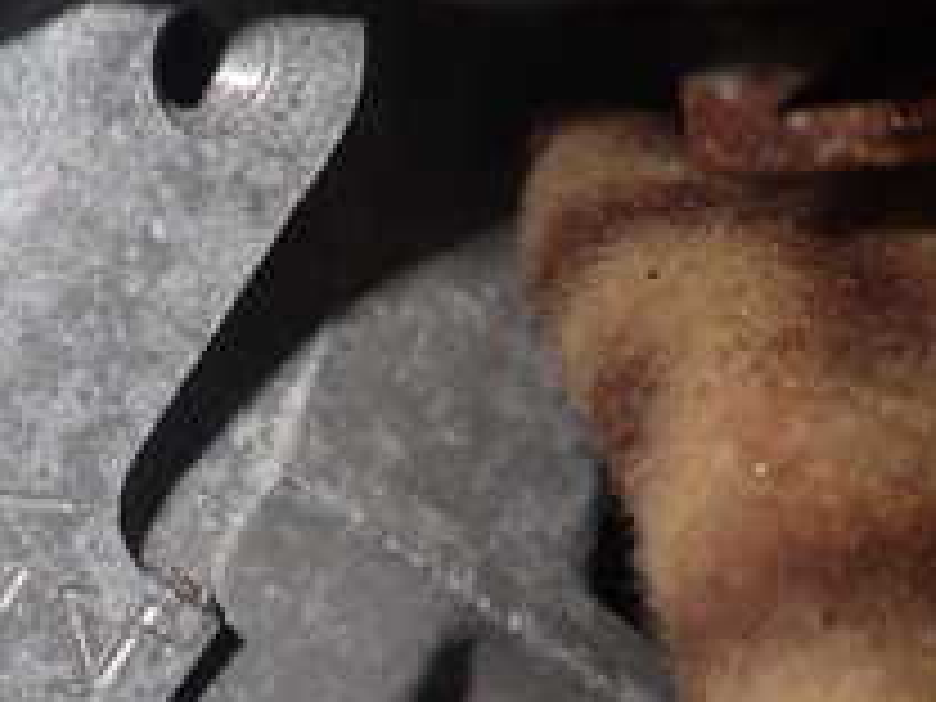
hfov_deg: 25.1
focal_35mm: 72
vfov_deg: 19.7
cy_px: 752
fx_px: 1947
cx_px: -104
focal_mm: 4.5
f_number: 5.6
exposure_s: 1/30
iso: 200
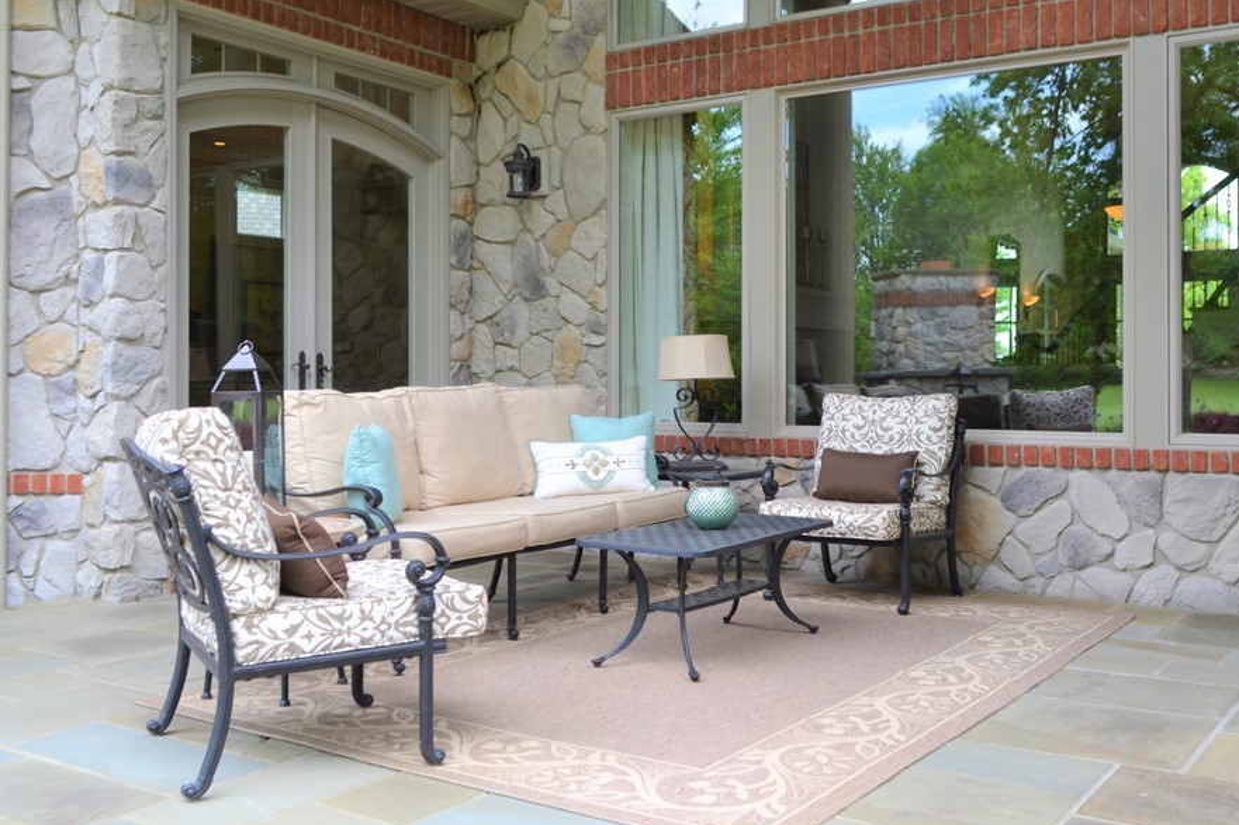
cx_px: 651
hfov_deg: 51.9
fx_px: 1273
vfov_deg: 35.9
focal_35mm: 37
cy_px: 372
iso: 320
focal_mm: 20
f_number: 5.6
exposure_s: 1/125
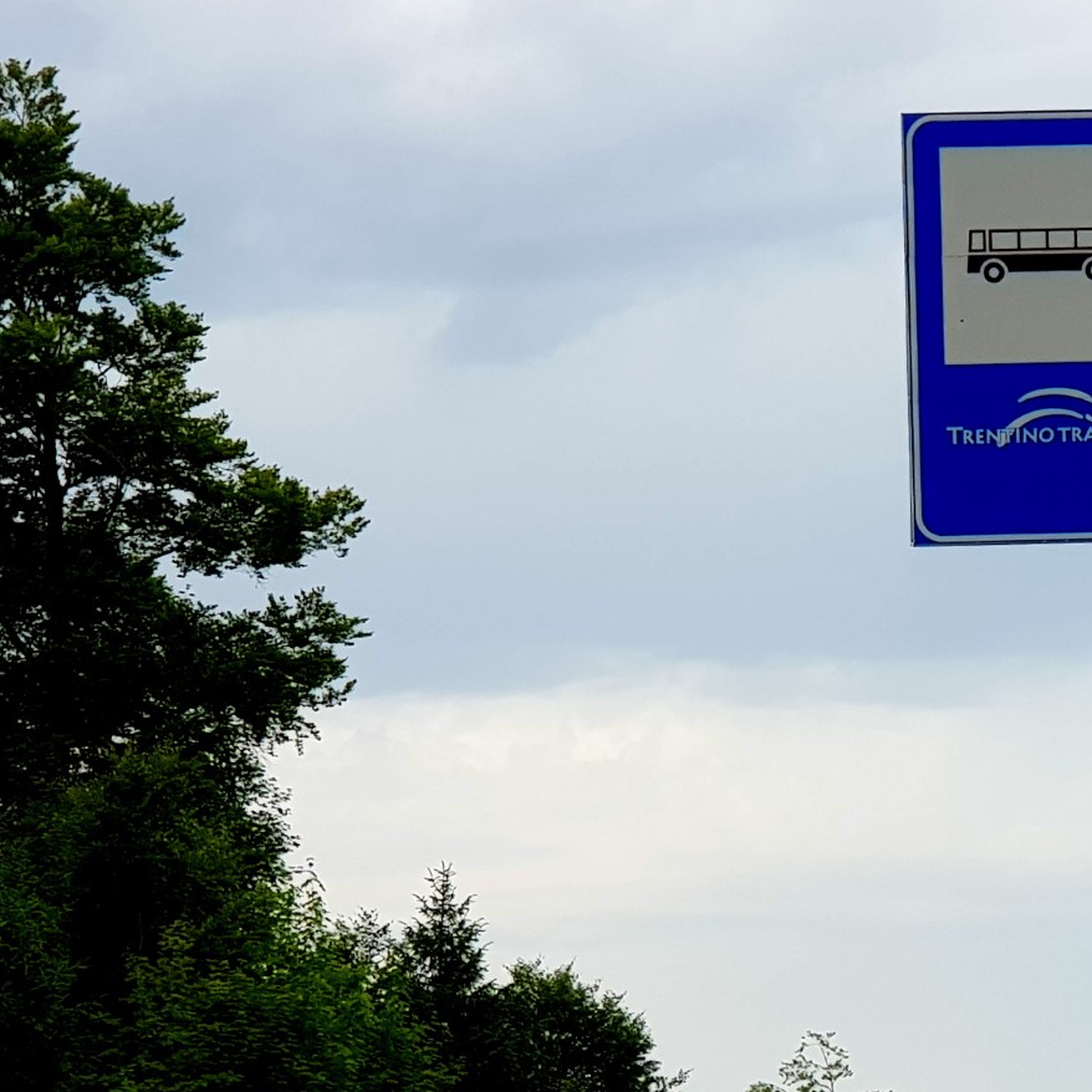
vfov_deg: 10.8
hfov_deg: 10.7
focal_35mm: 162
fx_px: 5782
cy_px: 894
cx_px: 1032
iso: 25
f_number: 2.4
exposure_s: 1/738
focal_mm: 6
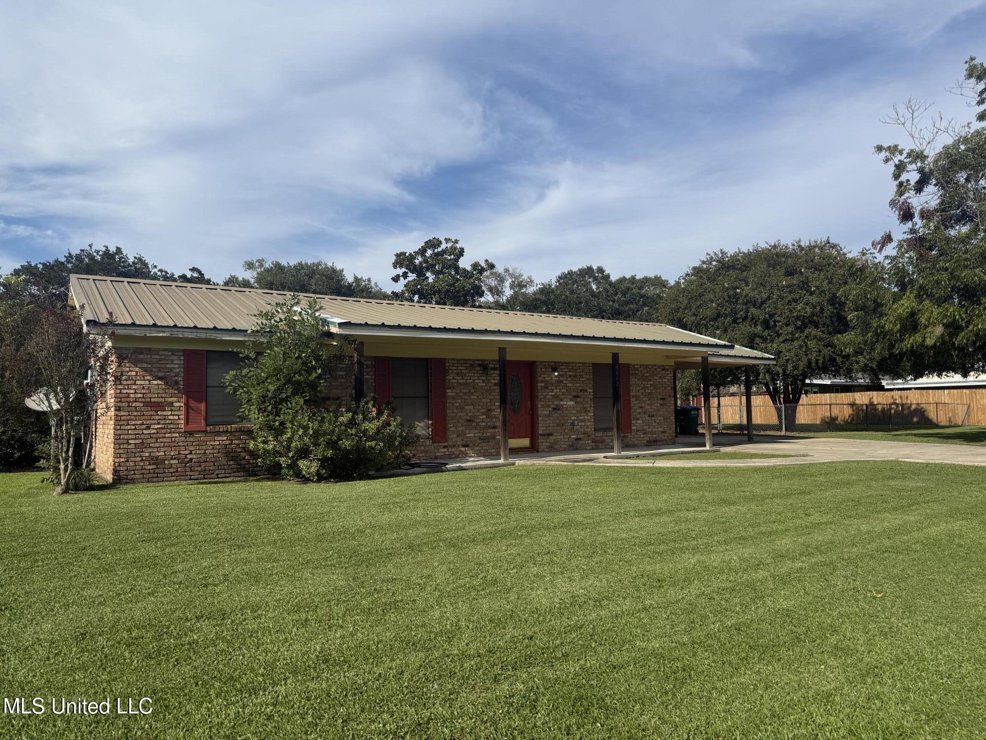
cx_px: 493
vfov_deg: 56.8
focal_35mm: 24
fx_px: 684
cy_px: 370
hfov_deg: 71.6
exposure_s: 1/6711
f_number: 1.78
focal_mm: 6.76
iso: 80
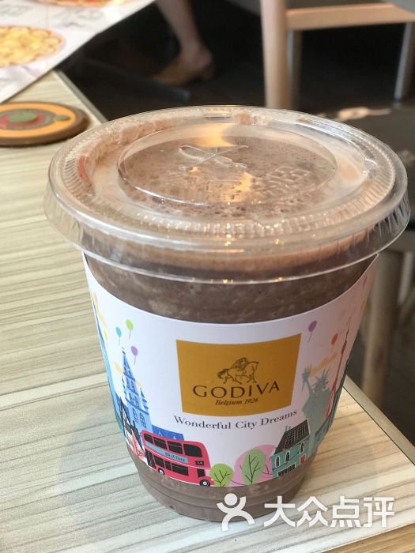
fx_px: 911
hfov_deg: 25.7
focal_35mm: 57
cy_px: 276
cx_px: 208
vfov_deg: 33.8
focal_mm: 6.6
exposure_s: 1/50
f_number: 2.8
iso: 50
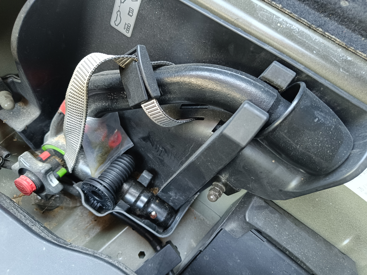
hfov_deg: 71.6
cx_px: 184
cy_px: 138
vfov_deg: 56.8
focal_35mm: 24
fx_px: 254
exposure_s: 1/33.3
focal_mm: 5.59
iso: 561
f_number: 1.88
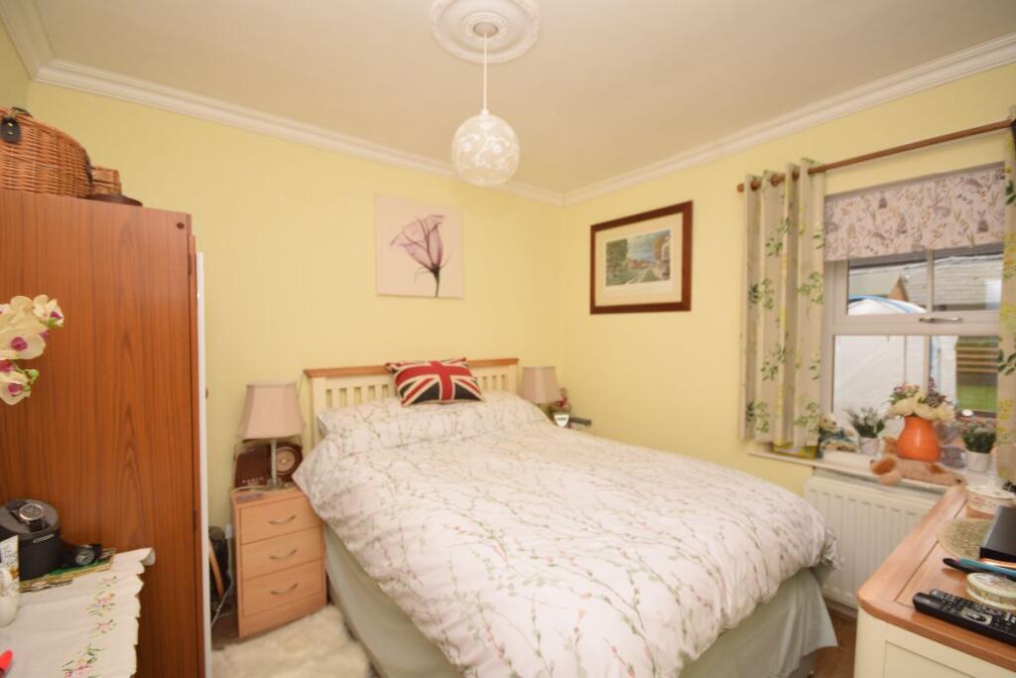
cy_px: 339
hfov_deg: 100.4
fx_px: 423
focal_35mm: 15
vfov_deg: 77.3
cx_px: 508
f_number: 4
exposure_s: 1/60
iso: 100
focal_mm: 10
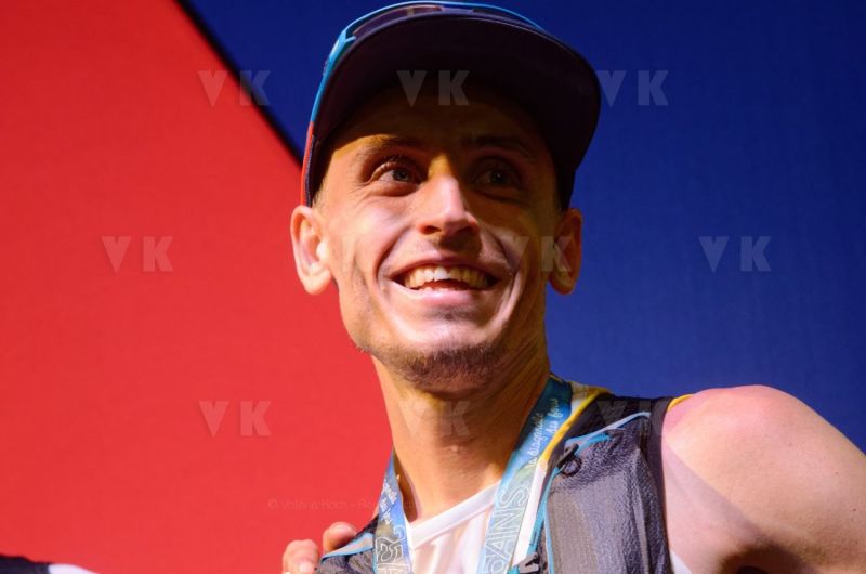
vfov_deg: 5.4
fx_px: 6122
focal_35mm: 255
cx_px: 433
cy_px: 287
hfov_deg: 8.1
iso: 640
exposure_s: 1/80
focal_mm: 170
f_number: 6.3
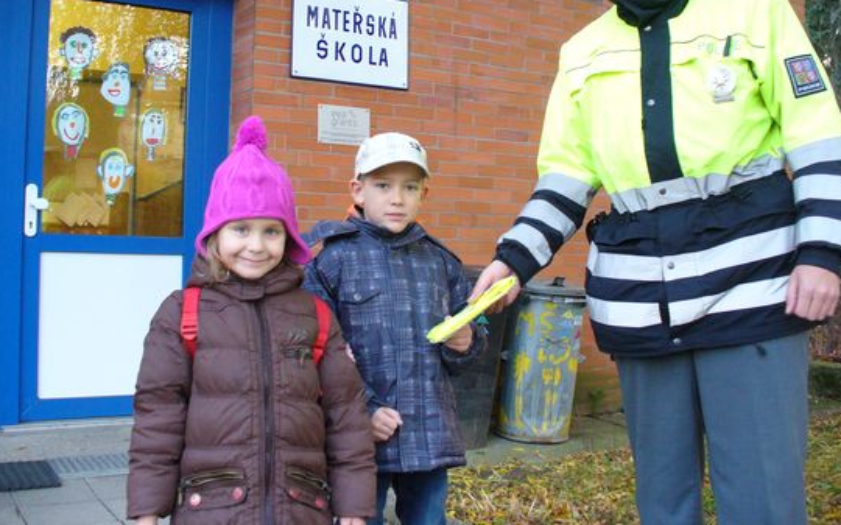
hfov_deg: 49.3
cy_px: 211
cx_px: 420
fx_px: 916
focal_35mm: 40
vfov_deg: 31.9
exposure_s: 1/20
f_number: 2.8
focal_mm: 6.1
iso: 200
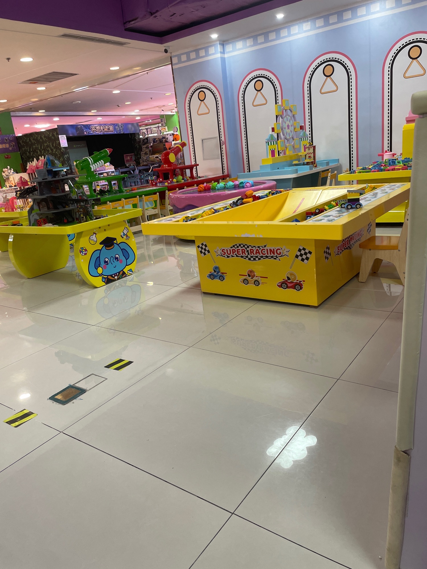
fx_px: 428
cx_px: 214
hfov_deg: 53.1
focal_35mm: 26
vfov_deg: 67.3
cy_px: 284
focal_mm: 4.2
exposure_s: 1/100
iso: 100
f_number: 1.6
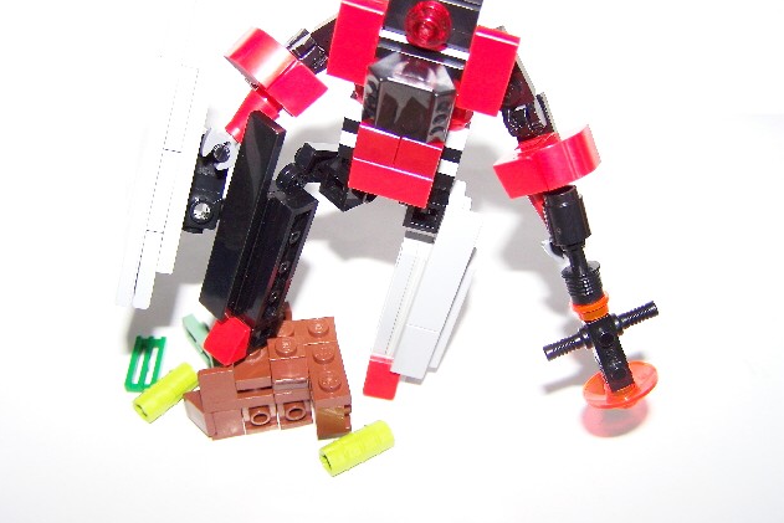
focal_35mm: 40
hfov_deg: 48.4
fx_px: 871
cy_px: 247
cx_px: 393
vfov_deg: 33.4
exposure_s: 1/60
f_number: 2.8
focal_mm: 6.3
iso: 80
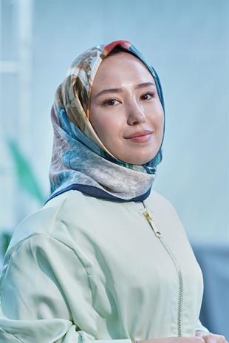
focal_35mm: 105
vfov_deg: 19.4
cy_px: 172
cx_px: 114
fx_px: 1000
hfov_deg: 13.1
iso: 640
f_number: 3.5
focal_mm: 105
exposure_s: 1/200
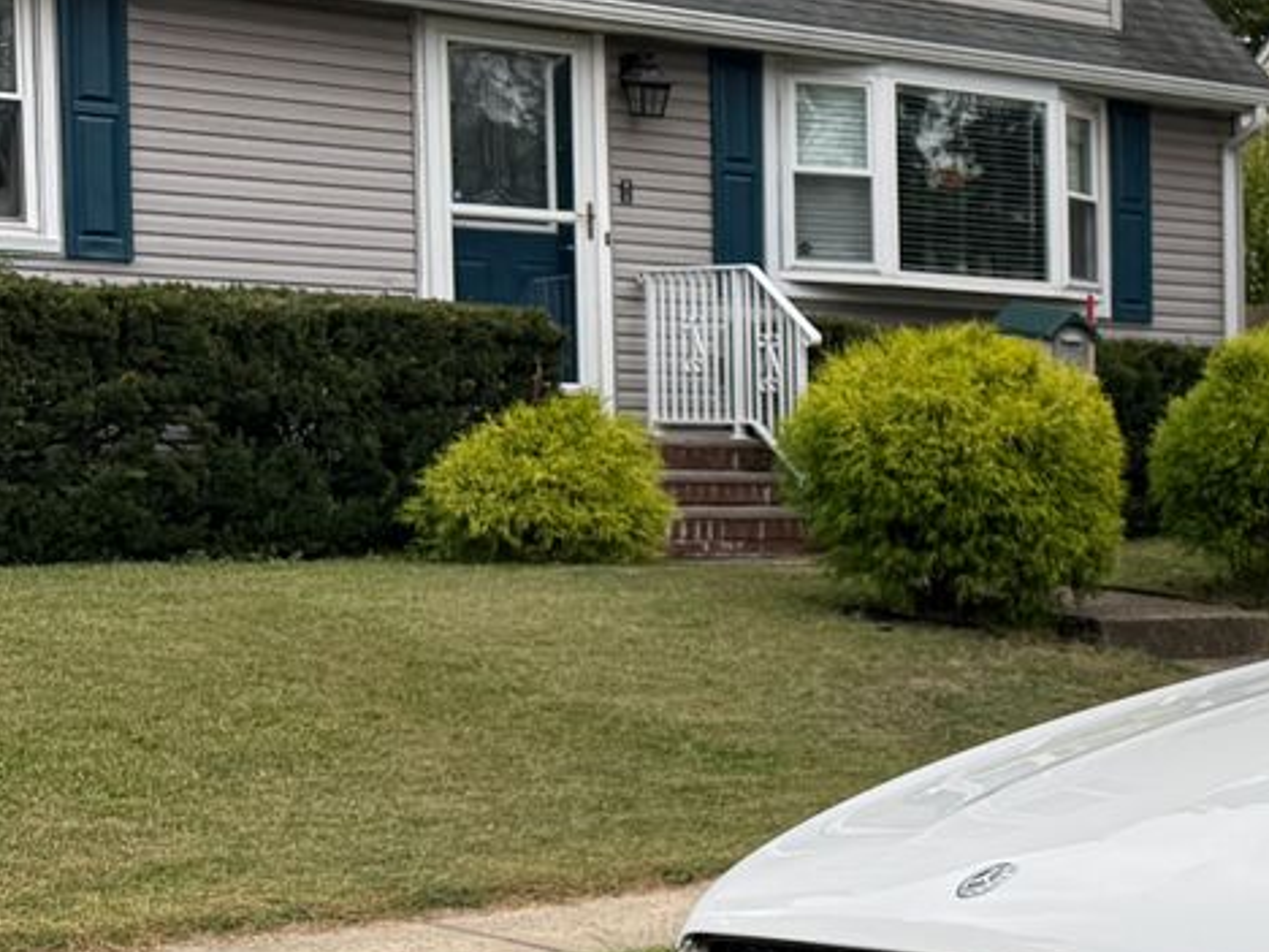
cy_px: 708
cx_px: 1901
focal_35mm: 82
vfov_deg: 17.9
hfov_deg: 20.4
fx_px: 3006
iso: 80
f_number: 1.78
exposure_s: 1/299
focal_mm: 6.76
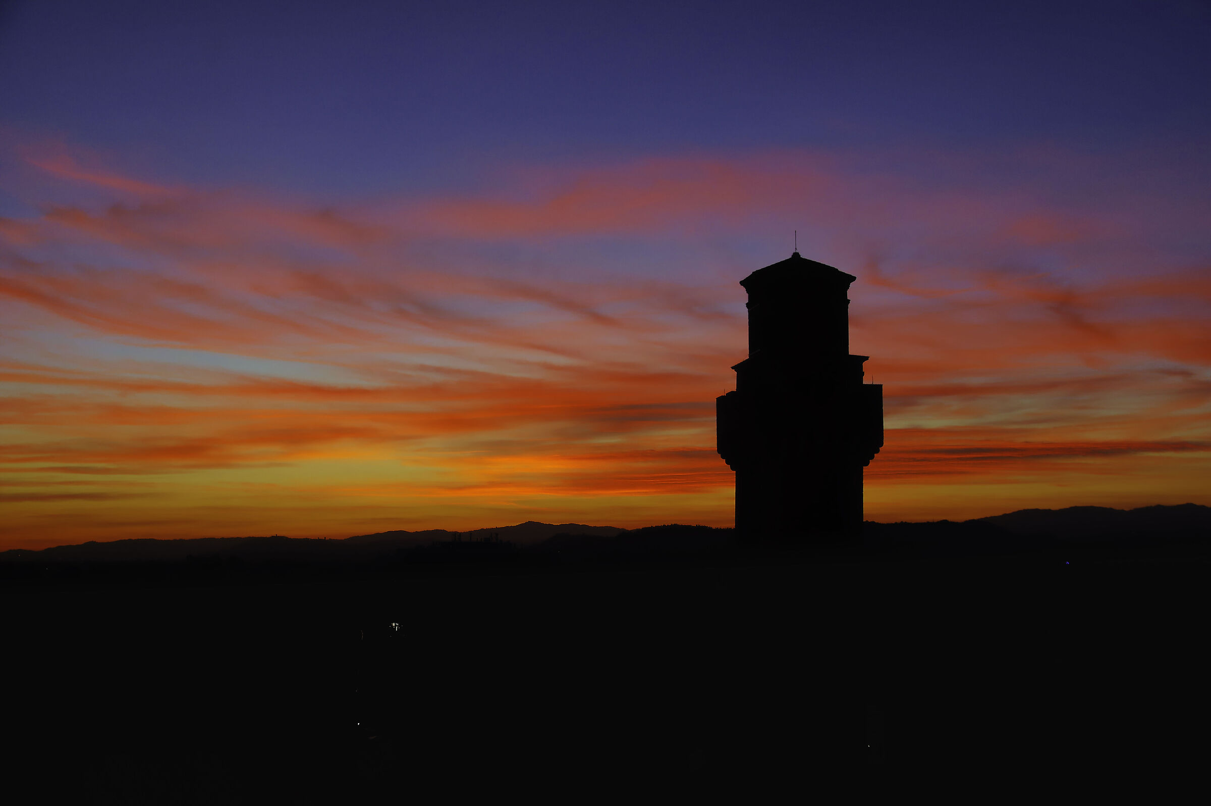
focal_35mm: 42
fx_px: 1412
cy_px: 403
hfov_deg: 46.4
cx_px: 606
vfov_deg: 31.8
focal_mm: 28
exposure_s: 1/250
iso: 200
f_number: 4.5
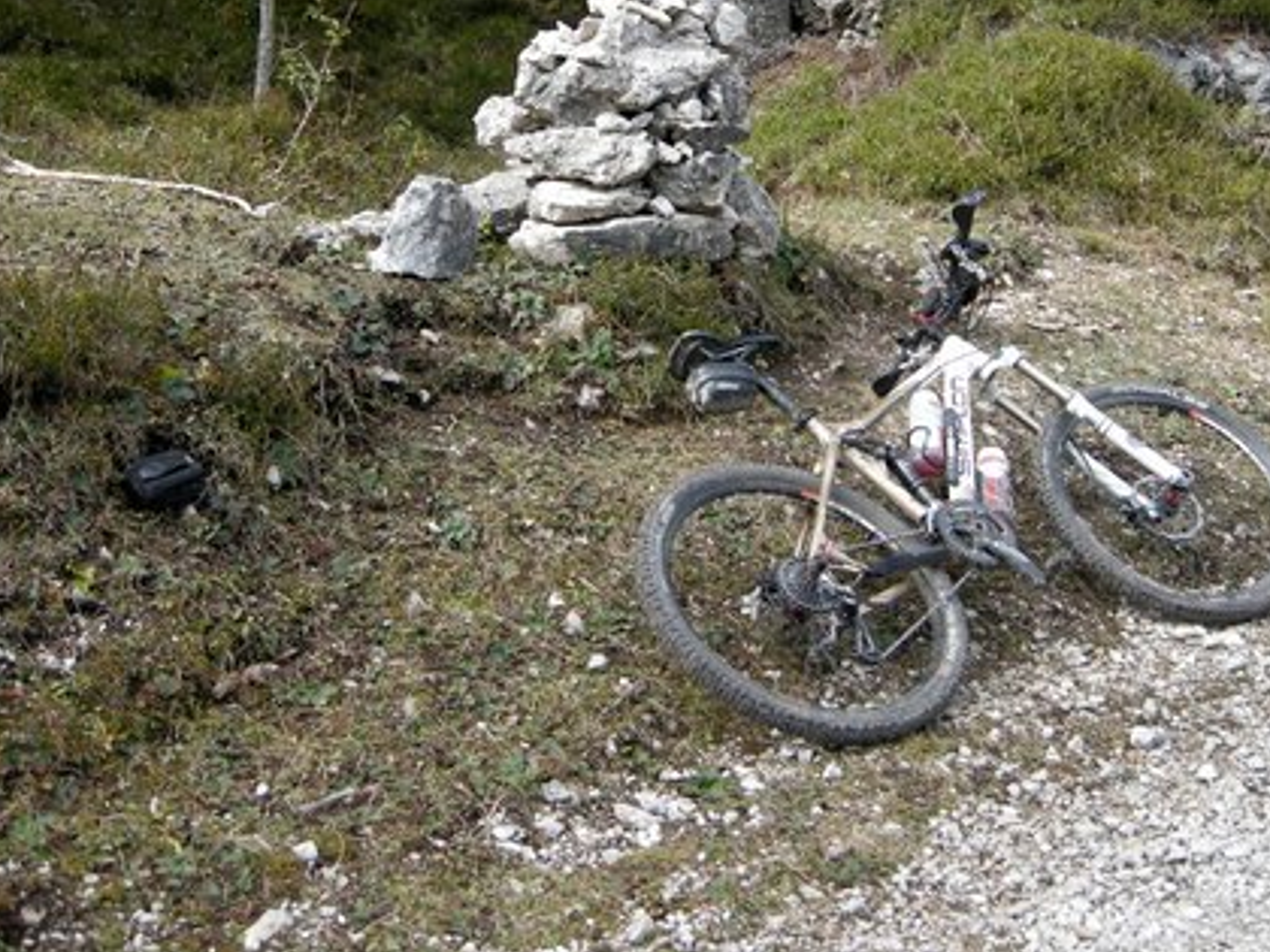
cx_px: 741
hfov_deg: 38.1
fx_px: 1834
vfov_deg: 28.8
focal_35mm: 50
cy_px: 284
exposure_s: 1/254
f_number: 2.7
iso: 64
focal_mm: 7.5
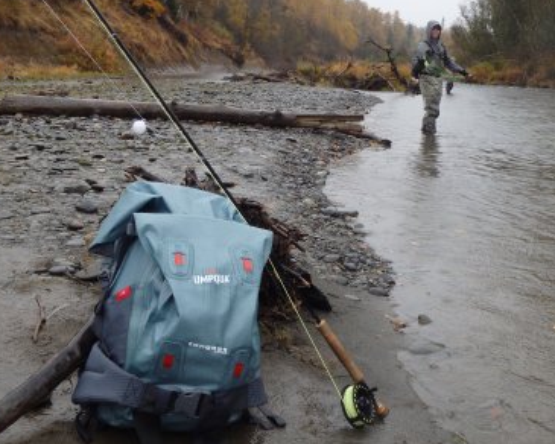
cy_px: 222
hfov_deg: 40.3
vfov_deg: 32.7
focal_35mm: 46
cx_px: 284
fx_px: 756
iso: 200
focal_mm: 7.7
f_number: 4.8
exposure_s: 1/60
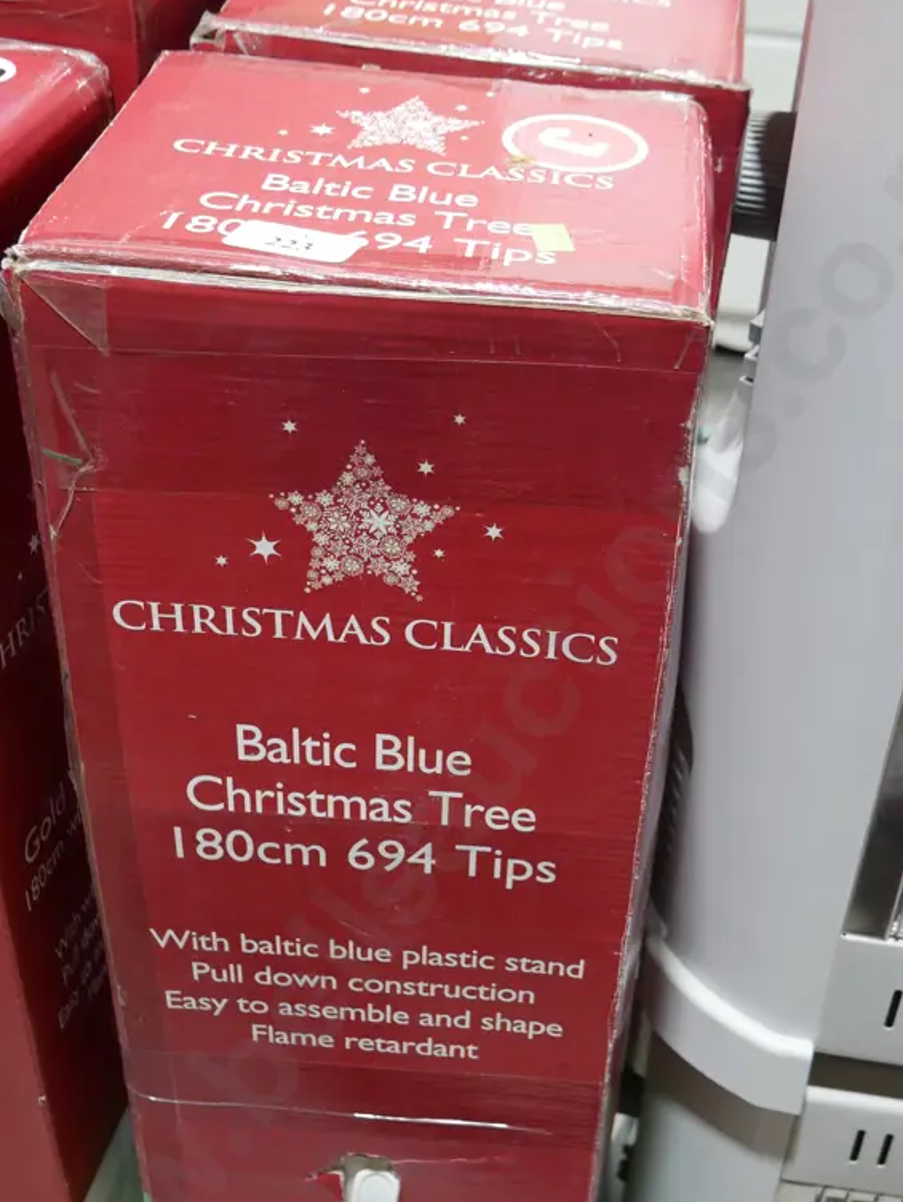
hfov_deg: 29.7
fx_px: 1702
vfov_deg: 38.6
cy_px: 753
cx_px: 499
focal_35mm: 49
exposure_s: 1/60
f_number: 4
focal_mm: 18
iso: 400
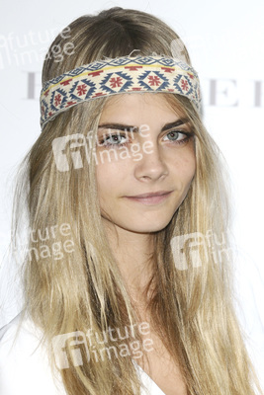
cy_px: 198
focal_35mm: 232
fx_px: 2555
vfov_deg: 8.9
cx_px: 132
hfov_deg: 5.9
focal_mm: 155
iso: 320
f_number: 4
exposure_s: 1/200
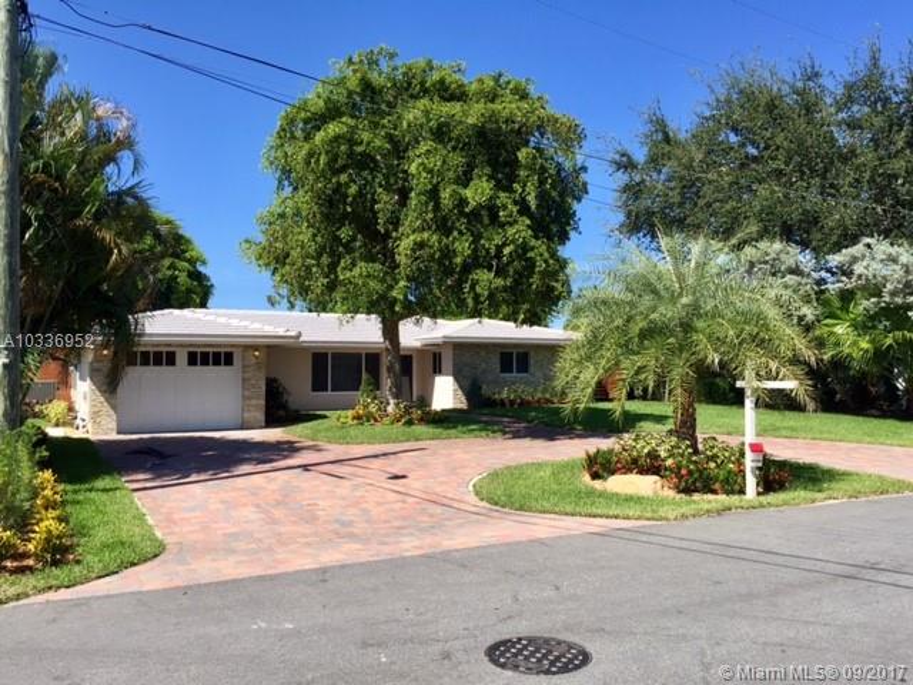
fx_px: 765
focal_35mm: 29
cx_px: 456
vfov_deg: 48.2
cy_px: 342
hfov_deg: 61.7
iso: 32
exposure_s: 1/1522
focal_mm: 4.15
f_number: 2.2
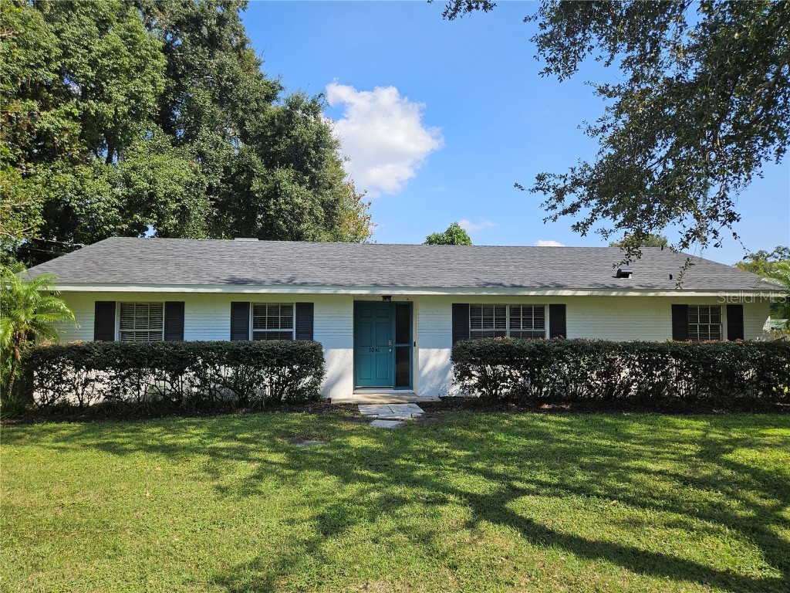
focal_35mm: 23
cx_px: 395
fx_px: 525
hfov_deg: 73.9
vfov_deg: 58.9
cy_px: 296
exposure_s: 1/1593
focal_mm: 5.4
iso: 32
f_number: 1.8
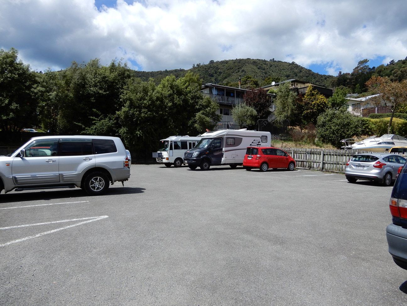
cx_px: 204
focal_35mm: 24
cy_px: 153
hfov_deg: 71.6
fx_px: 282
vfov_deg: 56.8
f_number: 3.4
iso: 80
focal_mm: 4.3
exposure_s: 1/1250
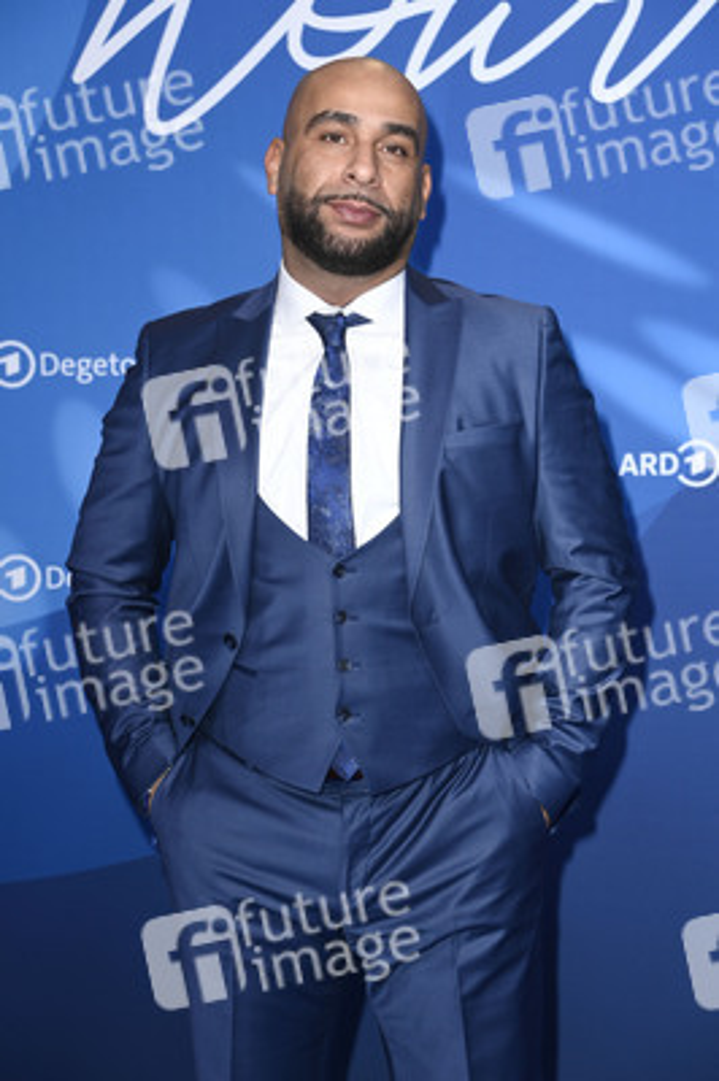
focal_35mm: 100
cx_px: 360
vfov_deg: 20.4
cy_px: 540
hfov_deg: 13.7
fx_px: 3001
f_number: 6.3
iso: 800
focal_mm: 100
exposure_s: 1/250
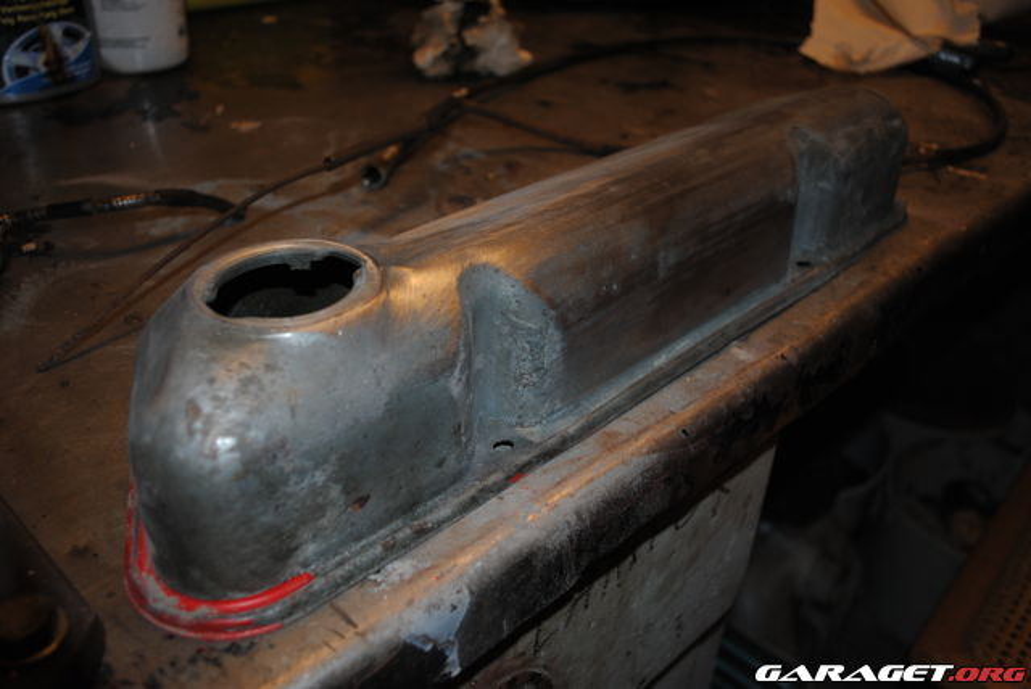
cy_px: 344
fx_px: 946
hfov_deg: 57.2
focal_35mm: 33
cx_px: 516
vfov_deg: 40.0
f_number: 3.8
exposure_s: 1/60
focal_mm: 22
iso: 200
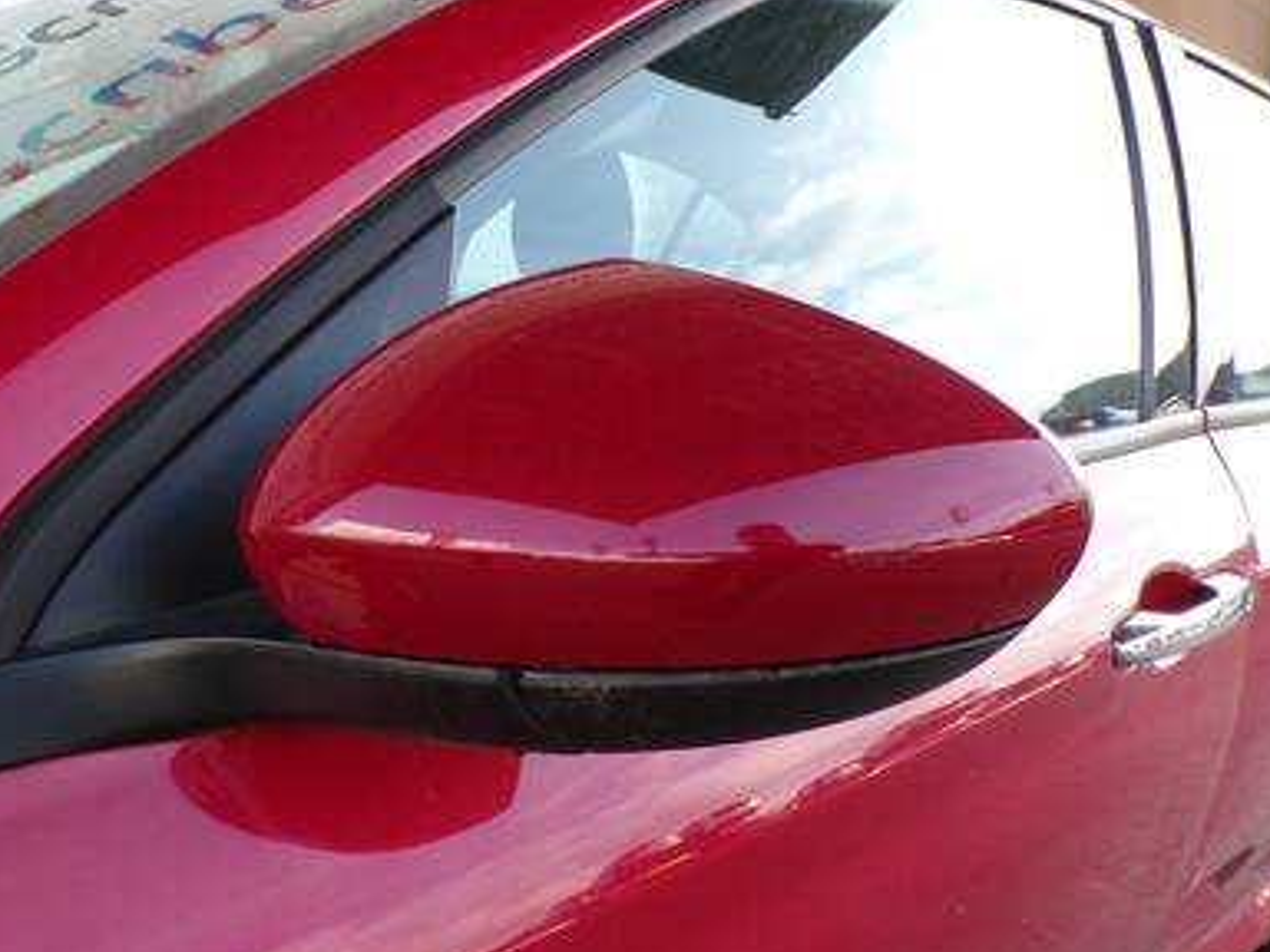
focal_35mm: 30
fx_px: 1101
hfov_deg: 59.7
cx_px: 546
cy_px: 562
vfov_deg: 46.6
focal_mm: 4.3
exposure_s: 1/80
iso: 100
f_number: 4.4
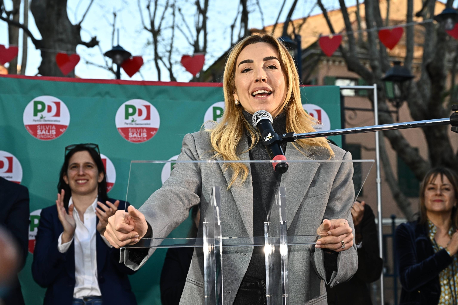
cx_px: 229
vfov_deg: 20.3
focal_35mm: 67
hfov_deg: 30.1
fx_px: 852
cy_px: 152
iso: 1250
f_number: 6.3
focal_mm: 67
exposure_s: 1/500
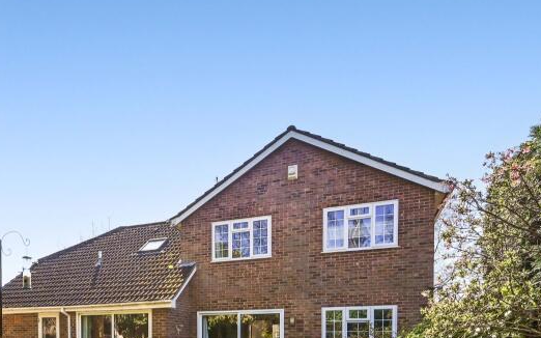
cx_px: 172
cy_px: 340
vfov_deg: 39.2
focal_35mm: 28
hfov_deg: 64.4
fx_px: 413
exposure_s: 1/640
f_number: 9
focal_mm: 14
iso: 400
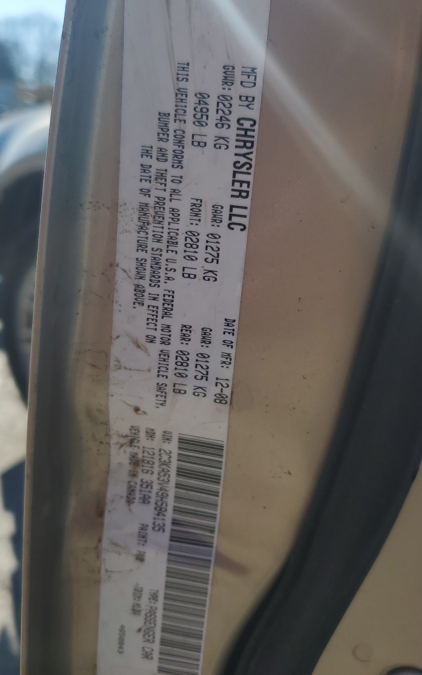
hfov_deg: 36.3
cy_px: 299
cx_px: 204
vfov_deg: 55.2
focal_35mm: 35
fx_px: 644
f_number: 1.5
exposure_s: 1/3333
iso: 50
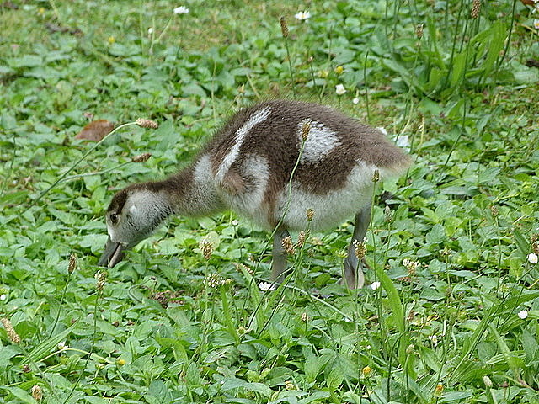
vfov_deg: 3.6
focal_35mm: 411
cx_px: 270
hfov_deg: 4.8
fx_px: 6400
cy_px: 202
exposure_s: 1/100
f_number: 4.5
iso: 160
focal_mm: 74
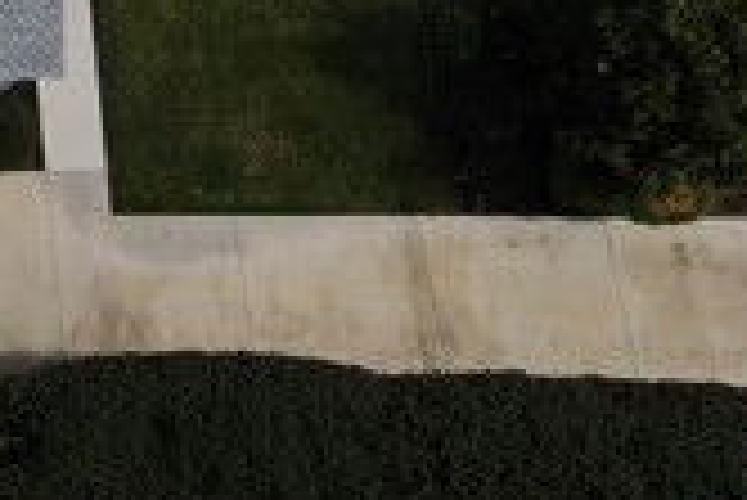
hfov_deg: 18.5
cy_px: -338
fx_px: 1994
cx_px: -410
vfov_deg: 13.2
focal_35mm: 96
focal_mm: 4.5
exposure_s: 1/160
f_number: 2.8
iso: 100
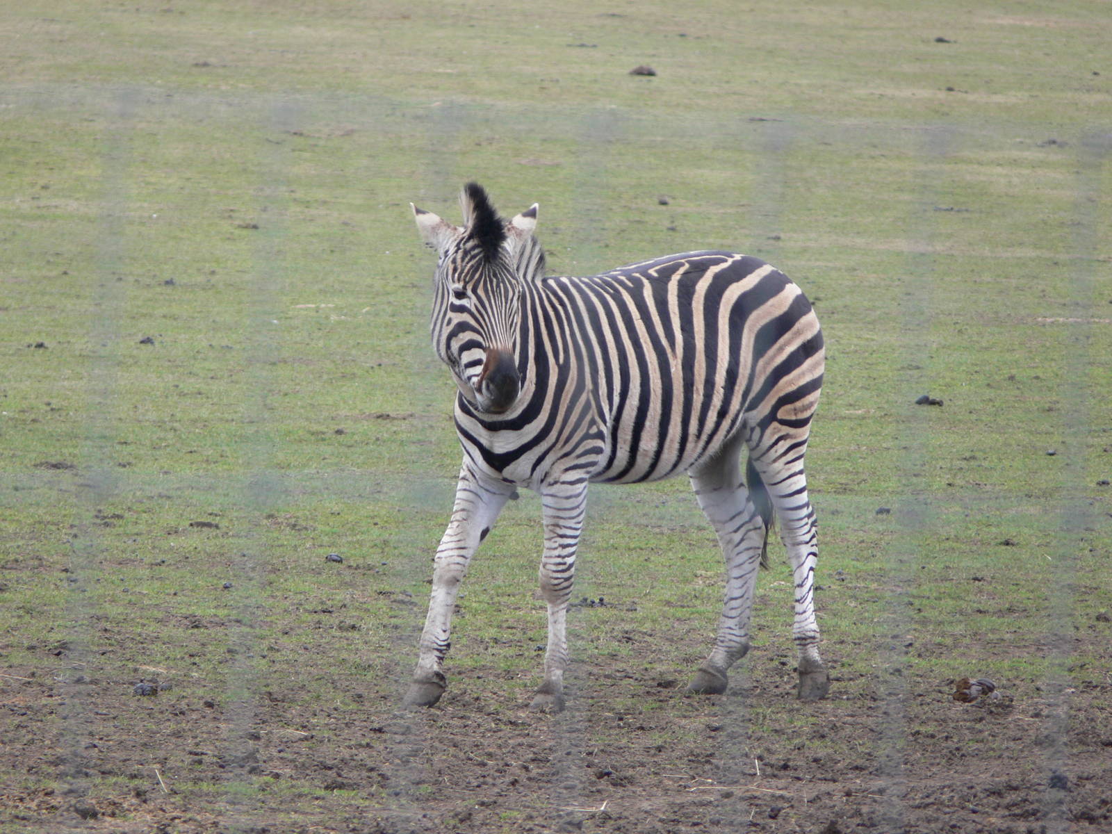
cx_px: 556
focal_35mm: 420
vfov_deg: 3.5
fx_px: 13492
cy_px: 417
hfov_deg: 4.7
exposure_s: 1/60
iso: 80
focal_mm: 88.8
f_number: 4
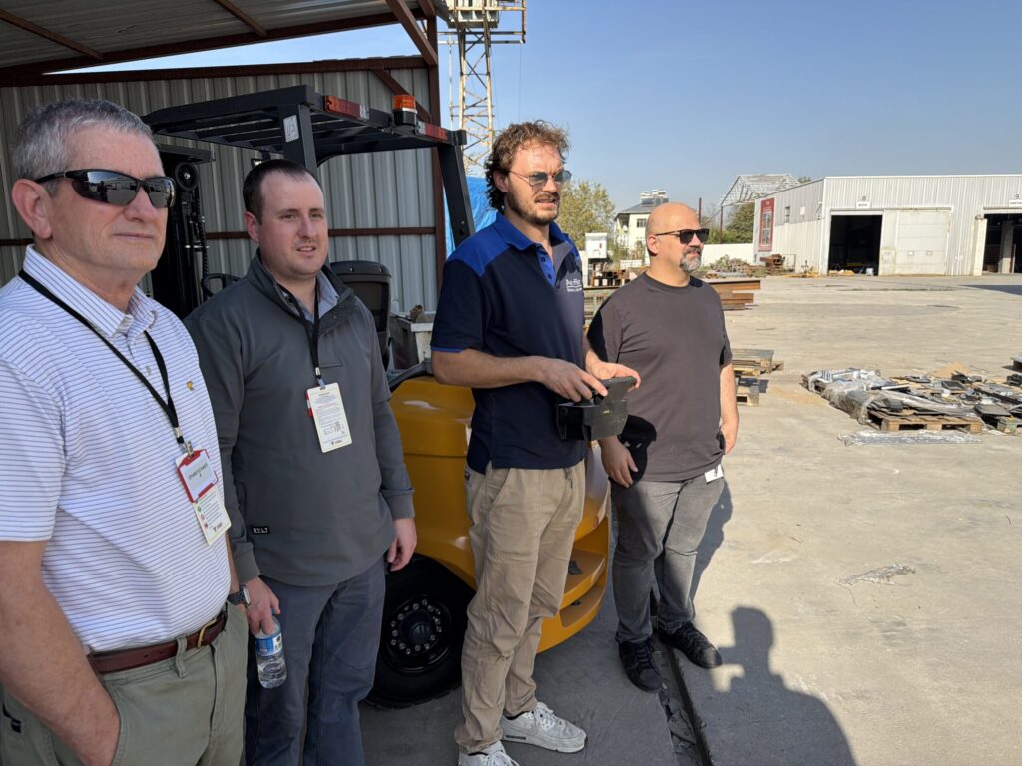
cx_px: 511
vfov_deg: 56.8
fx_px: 709
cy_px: 383
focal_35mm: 24
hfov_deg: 71.6
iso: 80
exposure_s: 1/2907
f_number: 1.78
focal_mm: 6.76
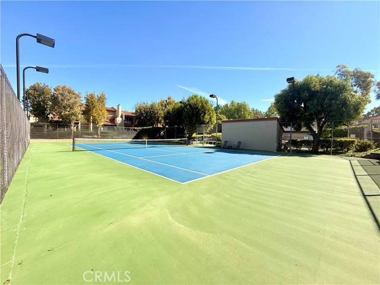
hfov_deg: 102.1
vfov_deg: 85.7
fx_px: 154
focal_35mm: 14
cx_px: 190
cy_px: 142
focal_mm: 2.22
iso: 50
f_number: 2.2
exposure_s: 1/888
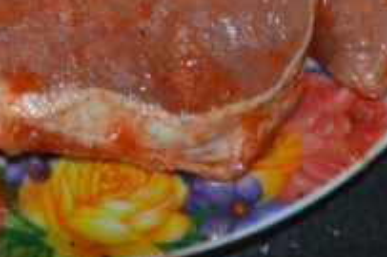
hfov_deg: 21.4
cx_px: 25
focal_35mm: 93
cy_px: -155
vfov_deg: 13.6
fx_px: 999
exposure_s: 1/60
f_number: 3.5
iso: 400
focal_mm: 18
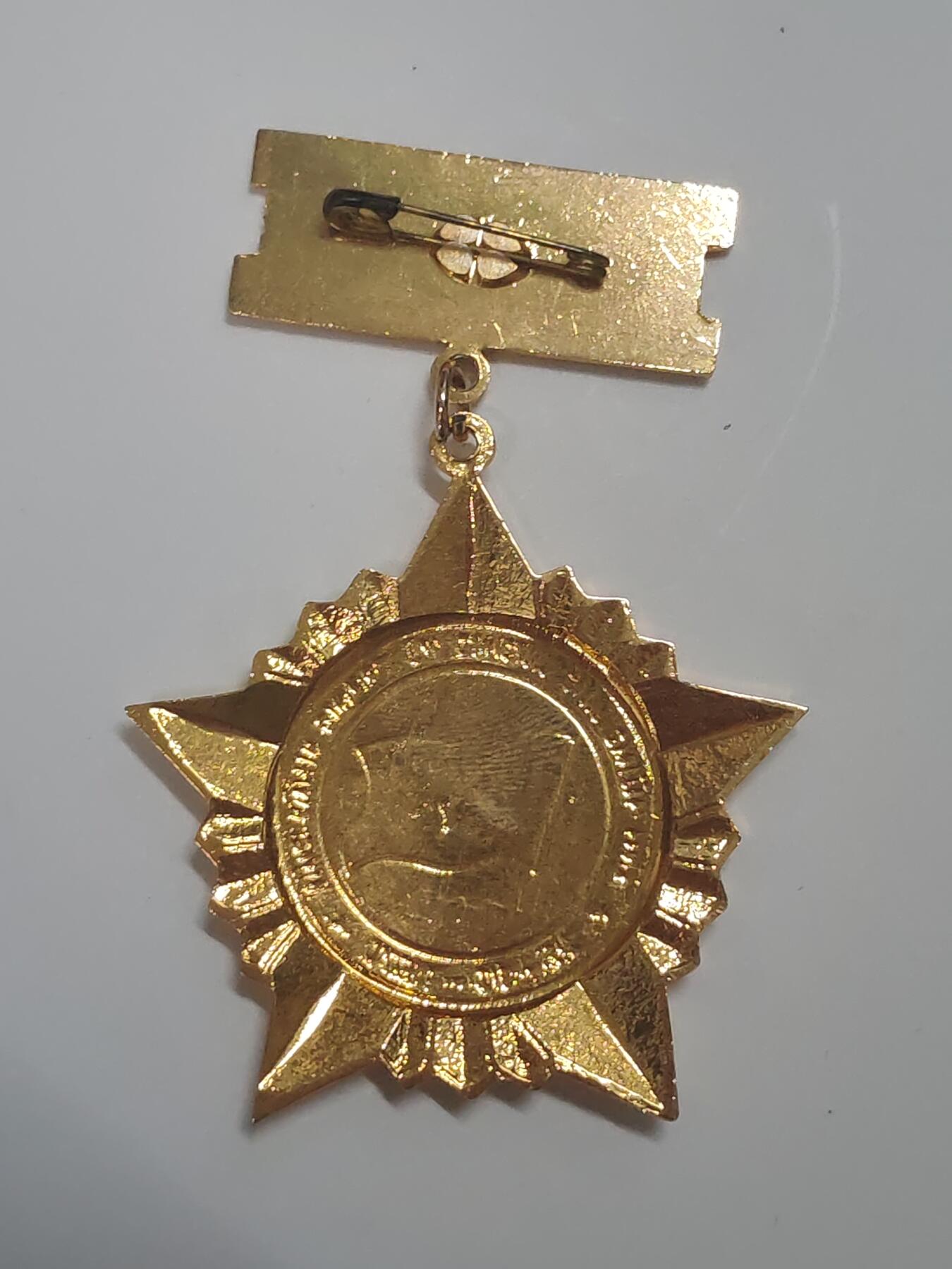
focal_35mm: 68
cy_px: 634
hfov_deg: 21.6
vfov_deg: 28.6
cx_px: 476
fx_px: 2493
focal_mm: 5.52
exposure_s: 1/50
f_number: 1.95
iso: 640
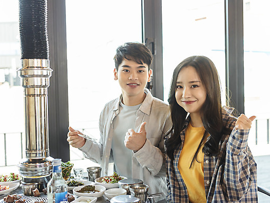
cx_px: 132
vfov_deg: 32.9
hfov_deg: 42.9
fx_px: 343
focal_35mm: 44
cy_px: 102
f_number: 2.8
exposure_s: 1/400
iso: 800
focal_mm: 40
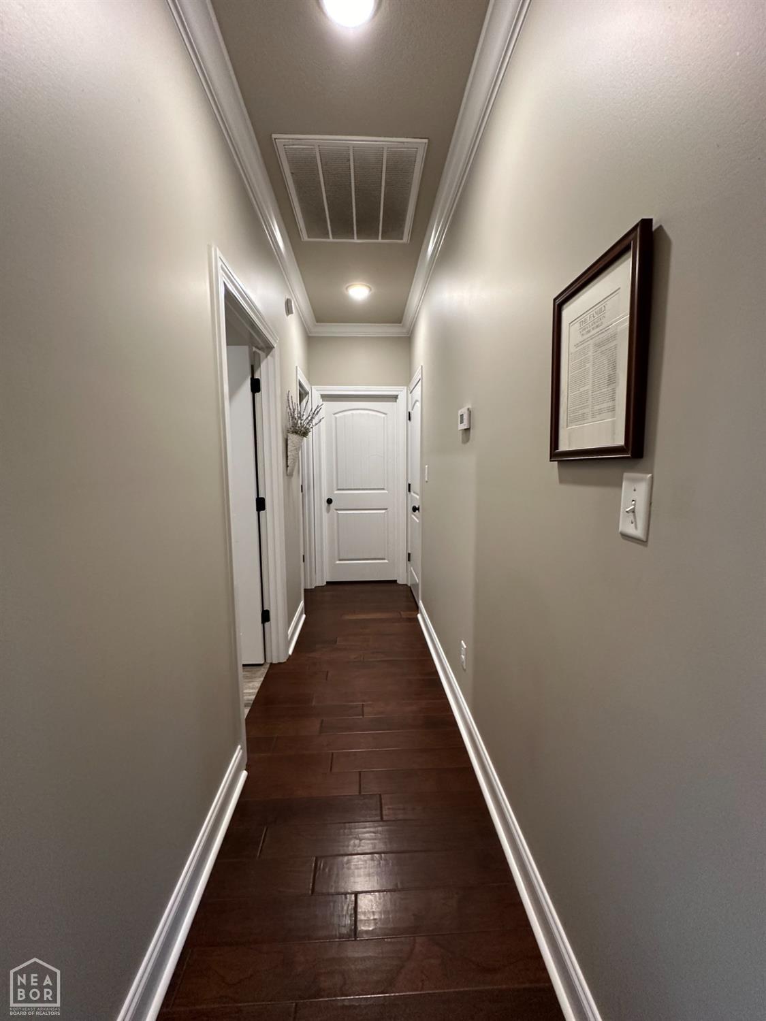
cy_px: 510
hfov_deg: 85.7
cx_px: 383
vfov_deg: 102.1
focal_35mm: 14
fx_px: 413
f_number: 2.2
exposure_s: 1/60
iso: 250
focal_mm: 2.22
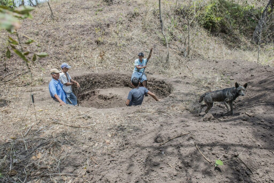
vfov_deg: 53.2
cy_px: 92
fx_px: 183
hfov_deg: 73.7
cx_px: 137
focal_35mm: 24
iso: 125
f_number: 8
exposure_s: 1/125
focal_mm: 24
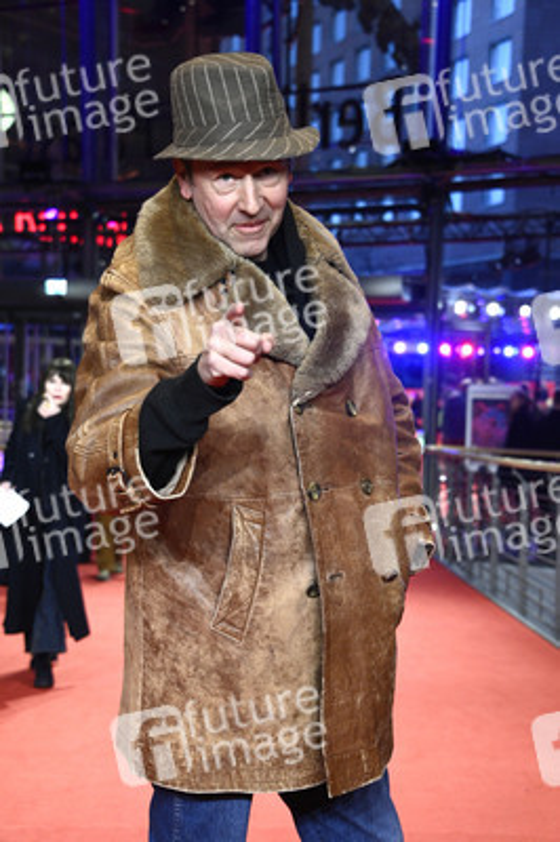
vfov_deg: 29.7
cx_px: 280
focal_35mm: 68
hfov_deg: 20.0
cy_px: 421
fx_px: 1589
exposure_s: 1/250
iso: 5000
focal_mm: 68
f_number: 5.6
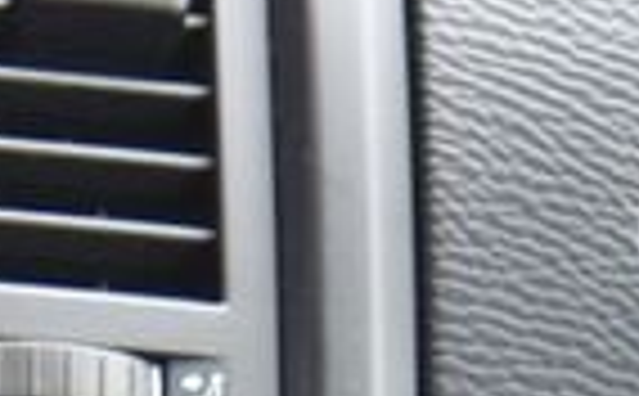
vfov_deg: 2.7
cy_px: 819
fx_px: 8461
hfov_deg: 4.2
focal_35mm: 487
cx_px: -1188
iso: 500
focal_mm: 66
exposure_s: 1/30
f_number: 4
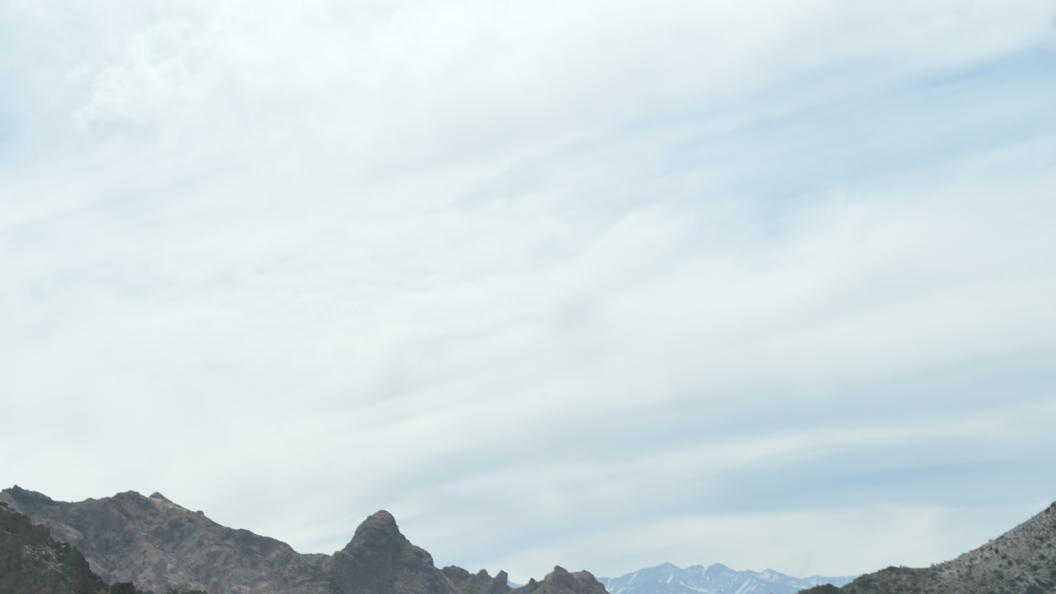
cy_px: 554
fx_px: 1680
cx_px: 282
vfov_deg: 19.6
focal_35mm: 60
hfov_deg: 34.3
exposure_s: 1/320
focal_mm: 24
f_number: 9
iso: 100
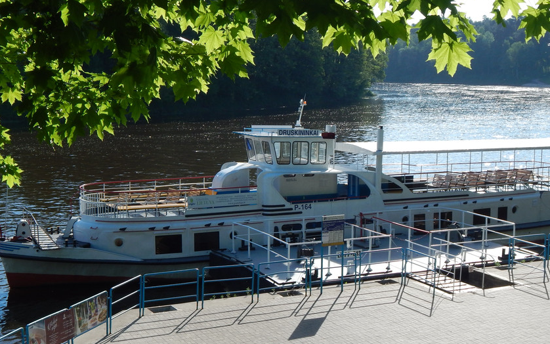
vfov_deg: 22.4
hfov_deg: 35.1
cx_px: 302
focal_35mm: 58
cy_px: 190
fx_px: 869
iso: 125
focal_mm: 7.7
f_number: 3.6
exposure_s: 1/1000
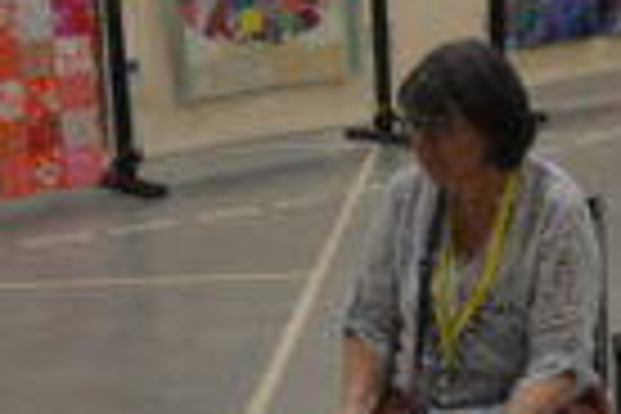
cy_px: 256
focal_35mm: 88
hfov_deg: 23.0
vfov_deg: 15.5
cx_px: 439
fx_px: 1518
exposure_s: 1/30
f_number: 6.3
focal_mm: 18
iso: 720
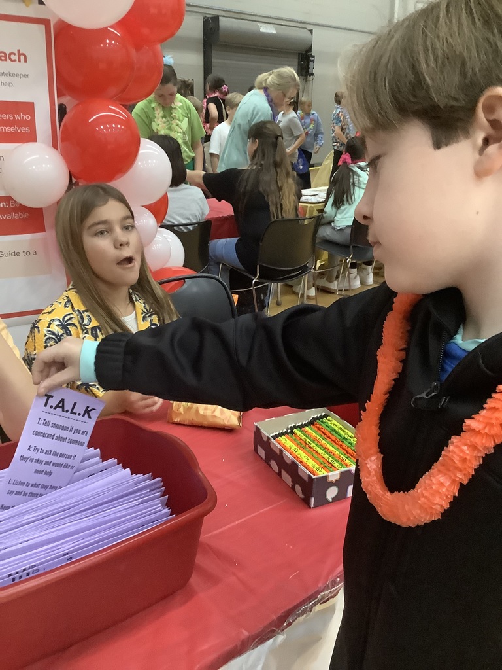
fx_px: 599
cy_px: 335
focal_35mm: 31
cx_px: 251
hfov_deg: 45.4
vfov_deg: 58.4
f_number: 2.4
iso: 320
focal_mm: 3.3
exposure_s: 1/40
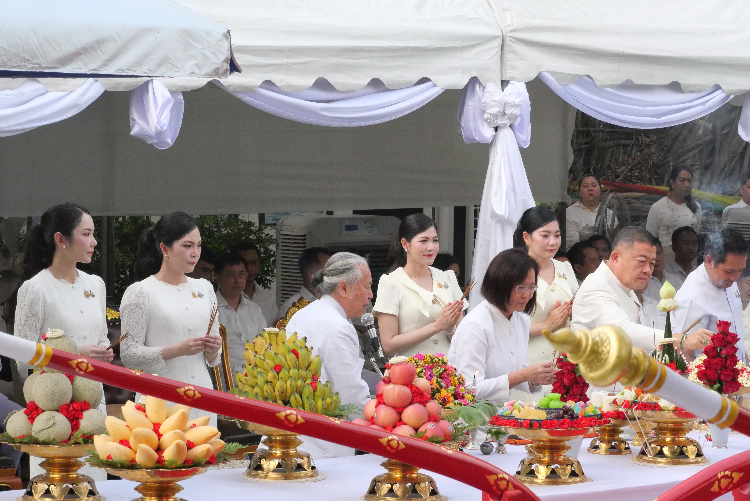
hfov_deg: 18.6
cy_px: 250
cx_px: 375
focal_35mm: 110
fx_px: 2293
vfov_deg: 12.5
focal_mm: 53
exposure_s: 1/4000
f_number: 8
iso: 4000
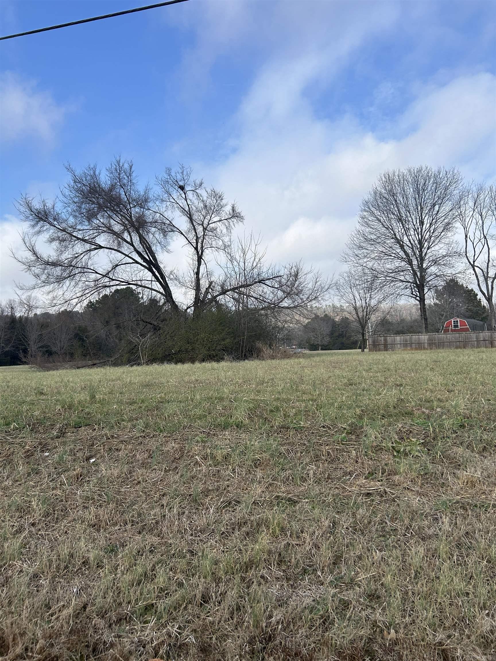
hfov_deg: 53.1
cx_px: 248
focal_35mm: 26
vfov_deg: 67.3
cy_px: 330
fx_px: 497
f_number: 1.5
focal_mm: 5.7
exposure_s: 1/3077
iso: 50
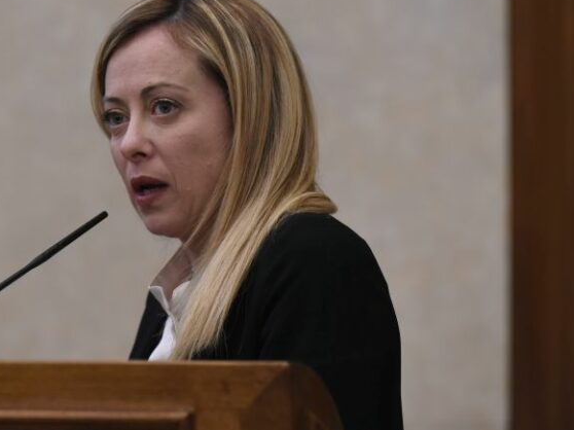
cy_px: 182
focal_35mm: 225
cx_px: 224
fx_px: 3729
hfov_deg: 8.8
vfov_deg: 6.6
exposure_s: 1/100
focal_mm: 170
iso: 4000
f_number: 5
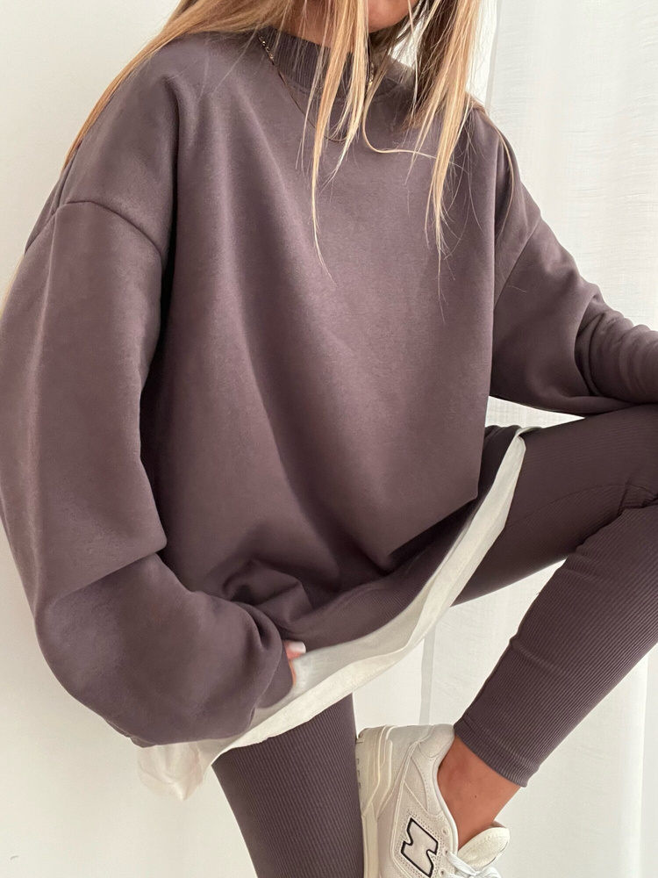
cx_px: 329
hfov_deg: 46.8
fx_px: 760
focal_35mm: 30
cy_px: 439
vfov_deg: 60.0
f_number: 2.2
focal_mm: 2.71
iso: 400
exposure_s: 1/40
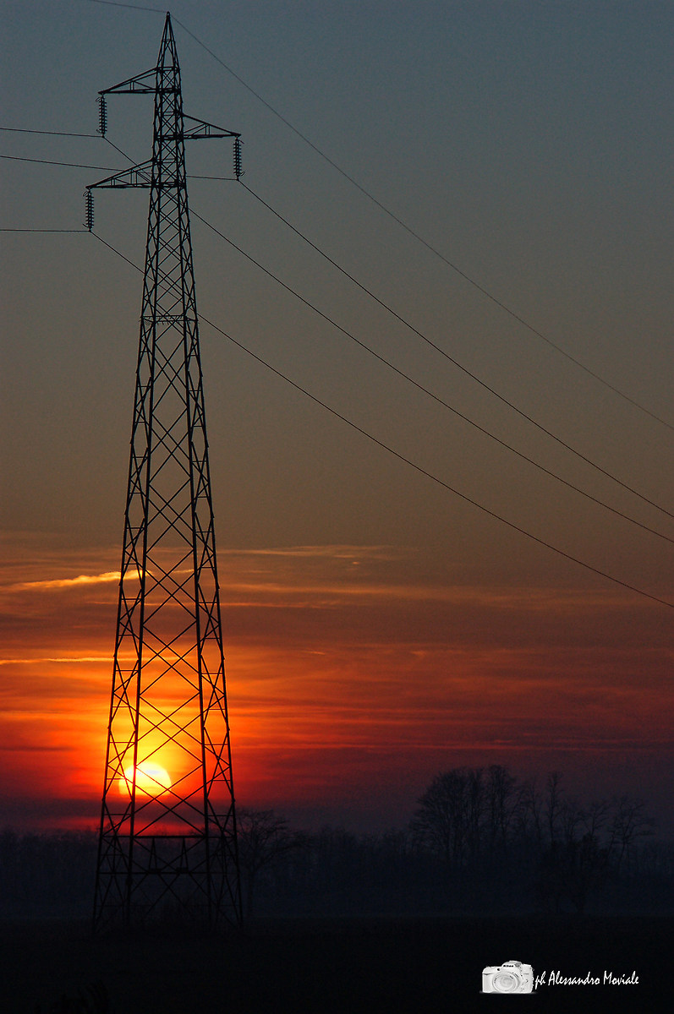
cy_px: 507
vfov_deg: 11.0
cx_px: 337
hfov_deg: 7.3
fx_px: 5279
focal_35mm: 188
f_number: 7.1
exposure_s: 1/800
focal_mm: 125
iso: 400
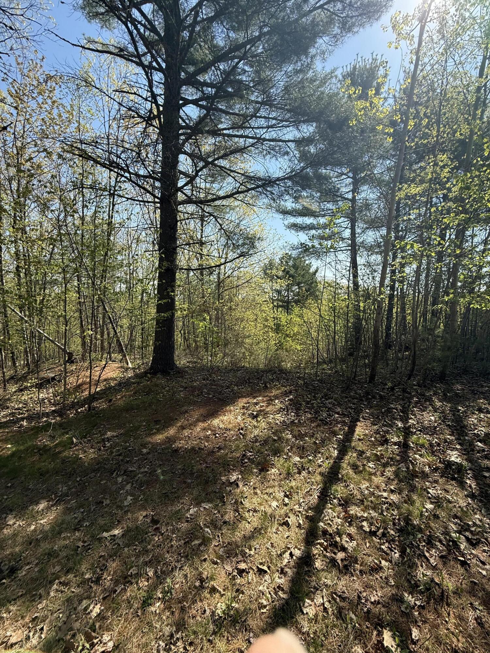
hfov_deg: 85.7
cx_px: 245
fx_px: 264
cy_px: 326
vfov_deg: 102.1
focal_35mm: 14
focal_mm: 2.22
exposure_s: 1/1312
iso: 64
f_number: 2.2
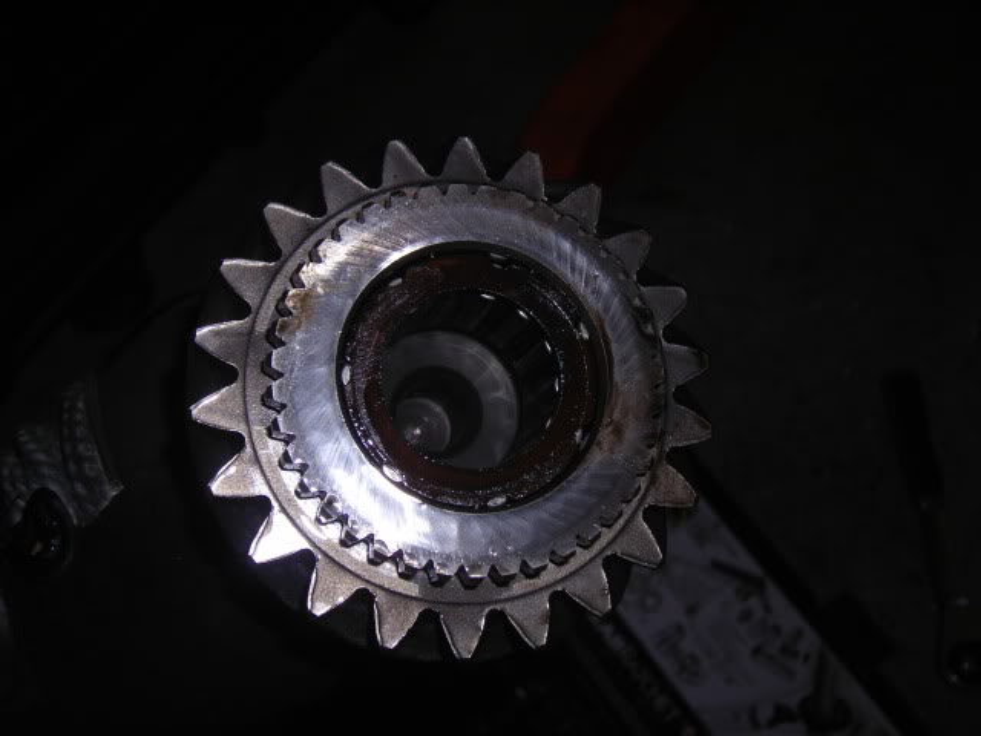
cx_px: 490
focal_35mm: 41
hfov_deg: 45.8
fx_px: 1162
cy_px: 368
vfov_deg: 35.1
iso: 50
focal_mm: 6.8
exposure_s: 1/60.1
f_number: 6.6
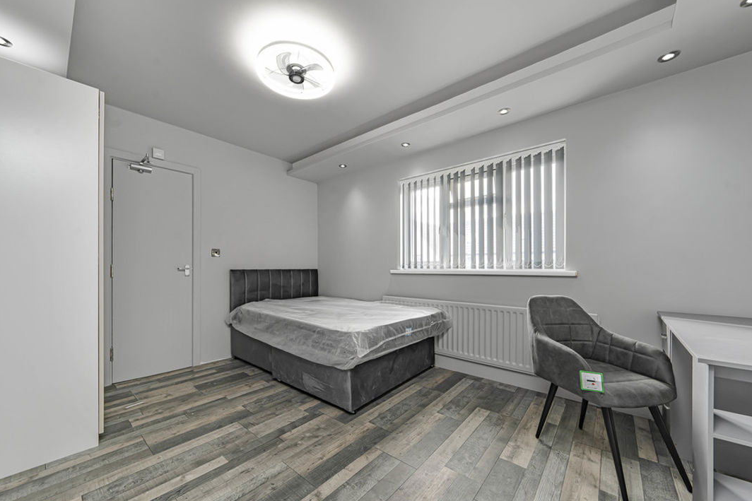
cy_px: 264
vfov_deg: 85.3
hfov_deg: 108.3
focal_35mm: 13
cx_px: 372
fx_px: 271
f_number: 9
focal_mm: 12
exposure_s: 1/6
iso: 320
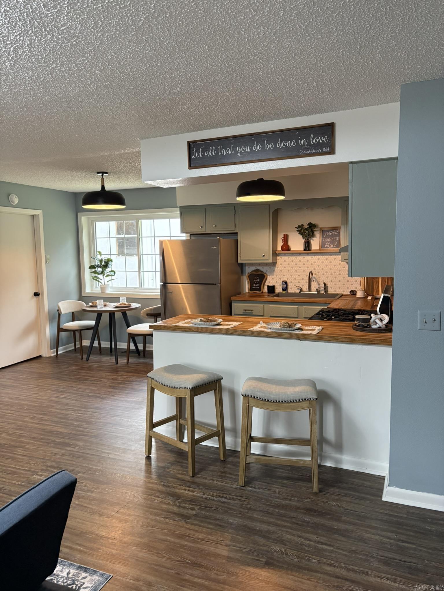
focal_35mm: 26
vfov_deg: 67.3
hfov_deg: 53.1
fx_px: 445
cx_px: 222
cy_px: 296
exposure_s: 1/60
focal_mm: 5.96
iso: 250
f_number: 1.6
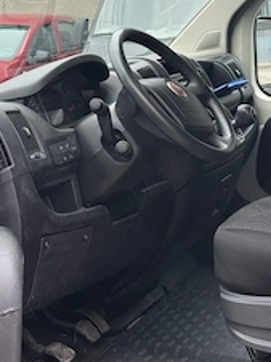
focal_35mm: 85
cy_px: 77
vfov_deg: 22.8
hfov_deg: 17.3
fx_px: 889
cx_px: 189
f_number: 1.78
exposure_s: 1/452
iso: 64
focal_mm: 6.76
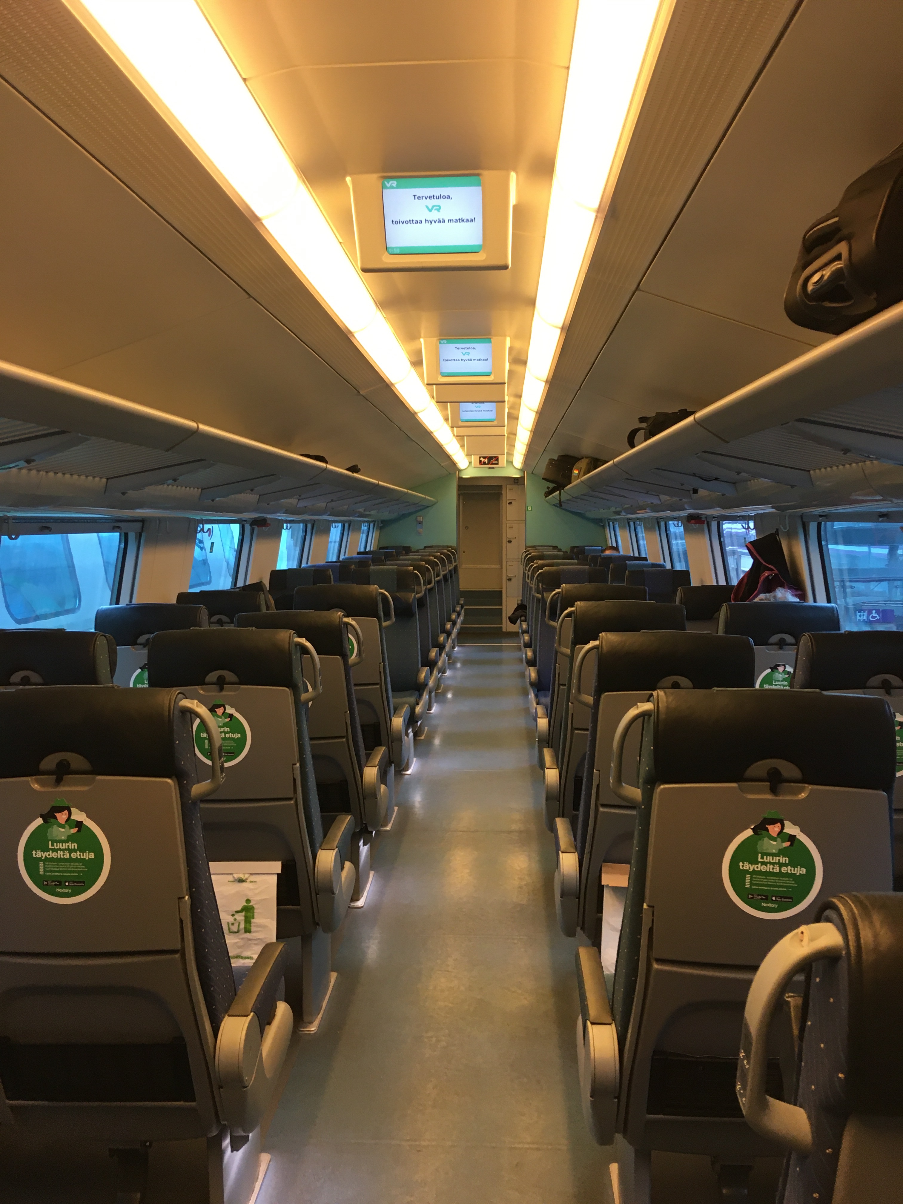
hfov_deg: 48.2
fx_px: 1009
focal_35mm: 29
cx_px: 452
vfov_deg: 61.7
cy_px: 602
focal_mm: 4.15
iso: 50
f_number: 2.2
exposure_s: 1/33
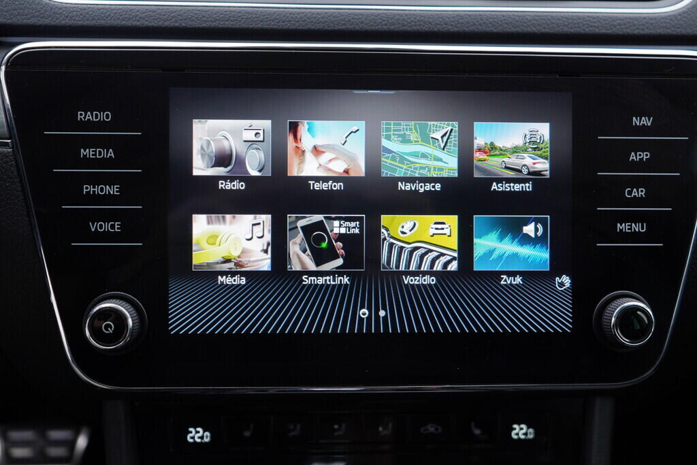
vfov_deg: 36.9
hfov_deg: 53.1
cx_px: 348
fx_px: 697
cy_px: 232
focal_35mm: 36
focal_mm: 24
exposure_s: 1/50
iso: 125
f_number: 3.2
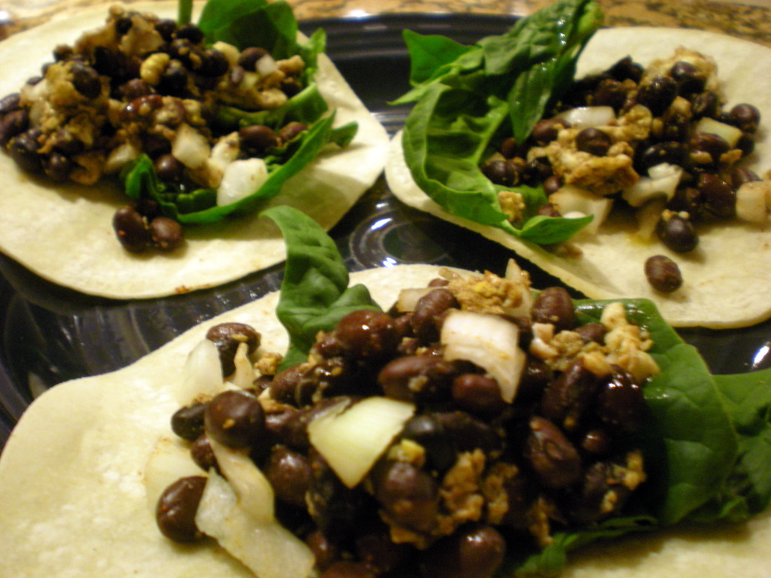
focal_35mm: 38
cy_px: 289
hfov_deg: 49.0
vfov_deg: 37.7
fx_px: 846
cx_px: 386
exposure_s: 1/8
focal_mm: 6.3
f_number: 3.1
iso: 299
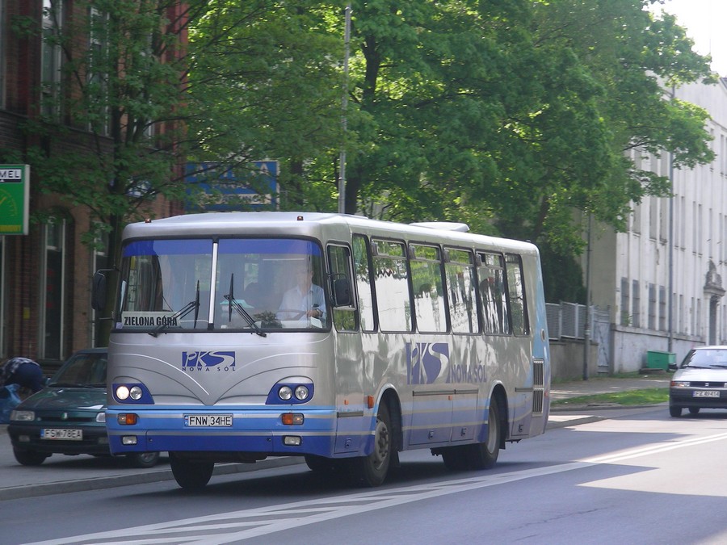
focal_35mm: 148
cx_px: 364
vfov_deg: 10.0
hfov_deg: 13.3
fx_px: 3108
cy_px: 272
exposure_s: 1/193
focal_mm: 24.7
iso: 50
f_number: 4
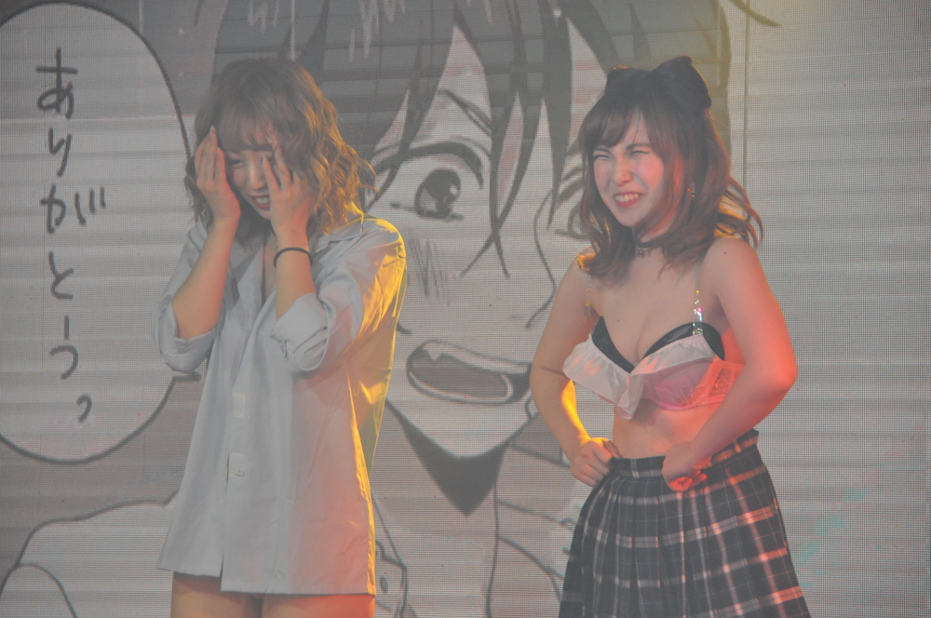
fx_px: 5036
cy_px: 309
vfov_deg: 7.0
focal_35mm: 195
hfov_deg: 10.6
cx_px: 466
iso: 1600
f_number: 5.6
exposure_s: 1/250
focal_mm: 130
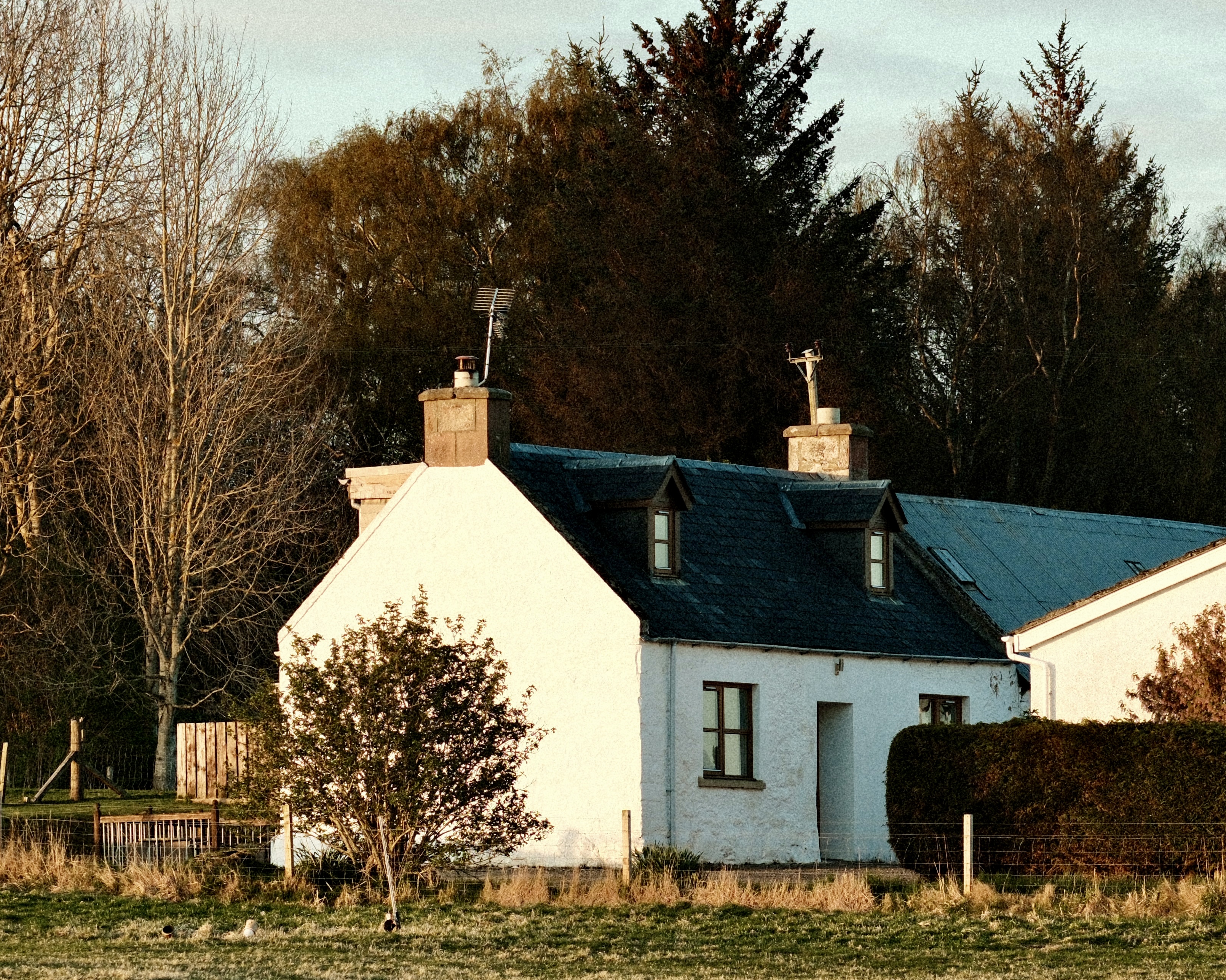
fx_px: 5552
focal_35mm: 153
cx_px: 665
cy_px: 492
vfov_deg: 10.1
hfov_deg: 12.6
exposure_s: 1/320
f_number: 2.8
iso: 125
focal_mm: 90
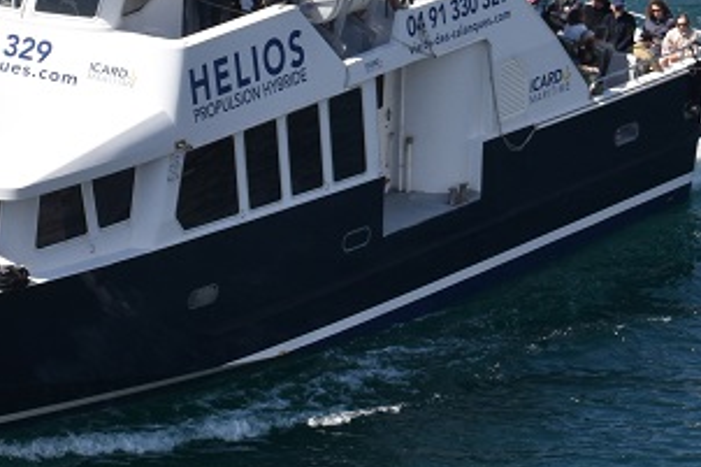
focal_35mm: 432
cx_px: -56
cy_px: 144
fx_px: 8401
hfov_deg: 4.8
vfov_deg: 3.2
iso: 200
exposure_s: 1/400
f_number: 10
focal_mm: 85
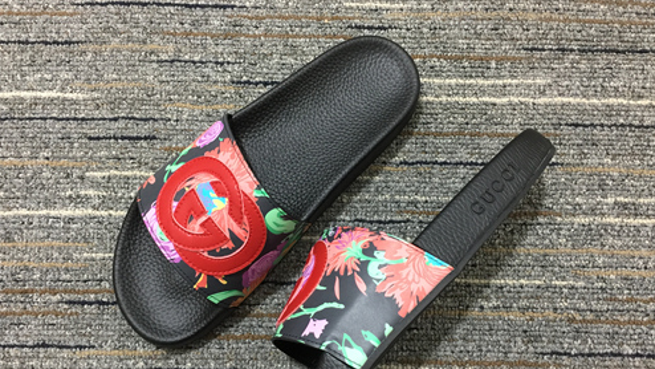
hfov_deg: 61.0
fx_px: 556
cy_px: 233
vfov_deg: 36.5
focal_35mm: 32
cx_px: 330
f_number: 2.2
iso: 125
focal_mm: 4.15
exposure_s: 1/17
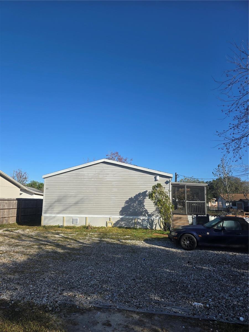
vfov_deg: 73.9
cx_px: 124
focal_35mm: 23
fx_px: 221
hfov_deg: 58.9
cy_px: 166
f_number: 1.7
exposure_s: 1/805
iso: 12
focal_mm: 6.3
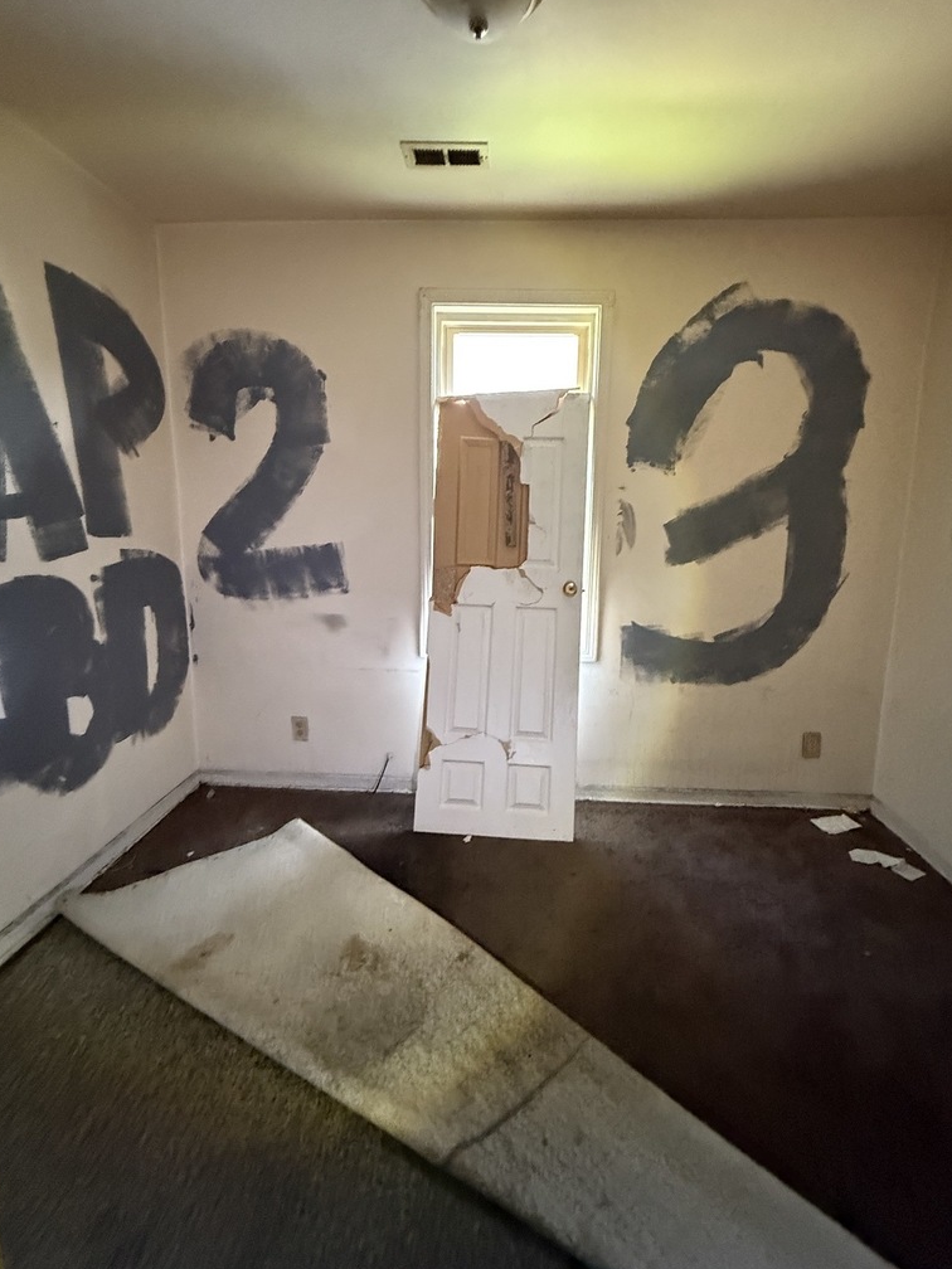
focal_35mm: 15
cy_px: 603
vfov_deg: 98.1
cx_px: 494
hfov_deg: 81.7
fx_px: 550
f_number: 2.2
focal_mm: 2.22
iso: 800
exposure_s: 1/57
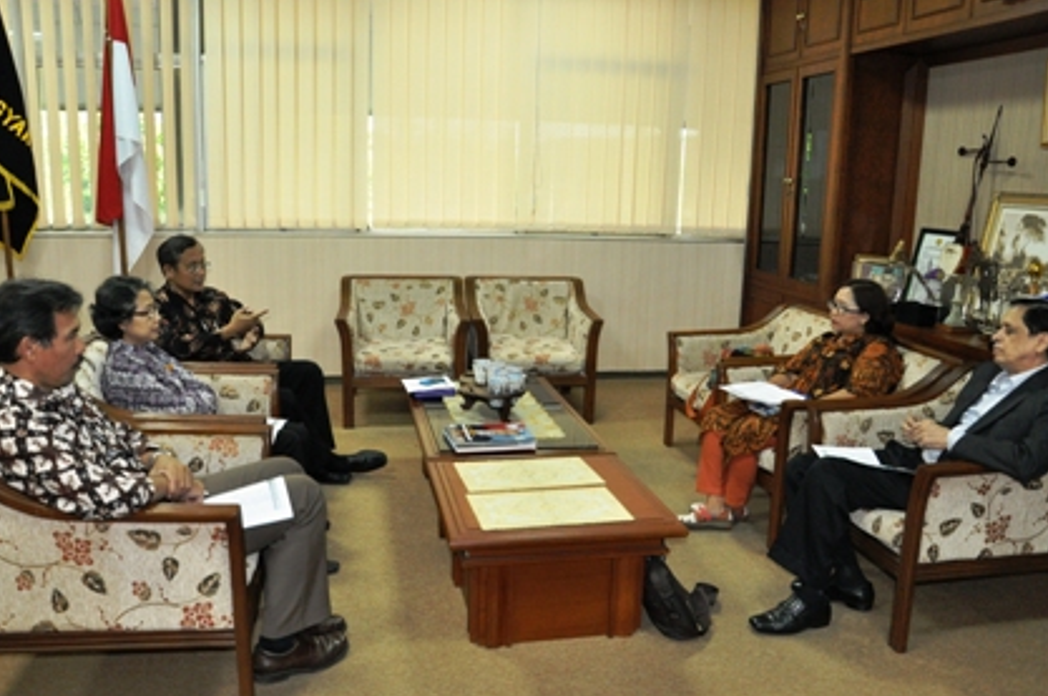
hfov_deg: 63.7
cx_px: 535
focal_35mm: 29
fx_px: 843
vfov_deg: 44.9
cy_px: 362
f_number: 5
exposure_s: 1/80
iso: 1600
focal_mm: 18
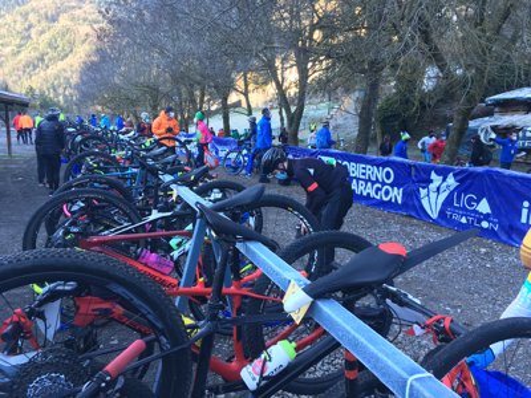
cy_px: 199
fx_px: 445
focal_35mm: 29
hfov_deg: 61.7
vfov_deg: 48.2
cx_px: 266
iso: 25
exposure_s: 1/50
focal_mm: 4.15
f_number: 2.2
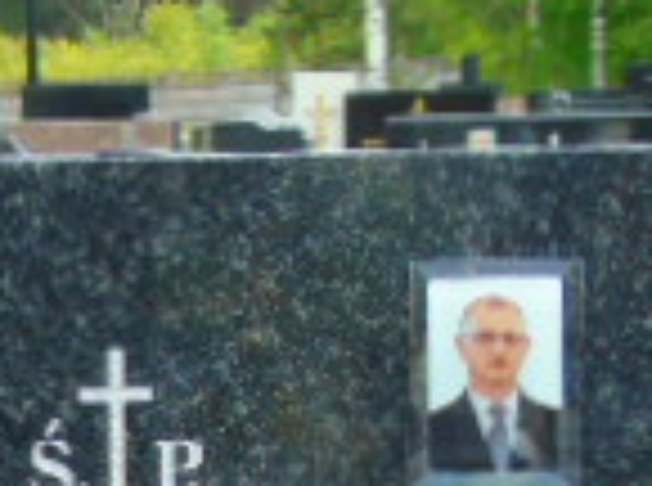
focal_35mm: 239
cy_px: 1022
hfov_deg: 8.1
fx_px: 4490
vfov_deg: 6.0
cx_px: -310
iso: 80
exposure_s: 1/200
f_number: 4.3
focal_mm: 9.6
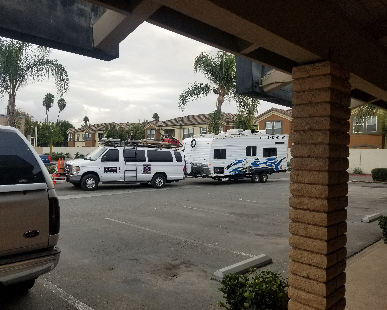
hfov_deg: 62.1
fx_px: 321
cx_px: 174
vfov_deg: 51.5
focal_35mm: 28
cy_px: 160
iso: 50
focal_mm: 4.3
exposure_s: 1/249
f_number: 1.7
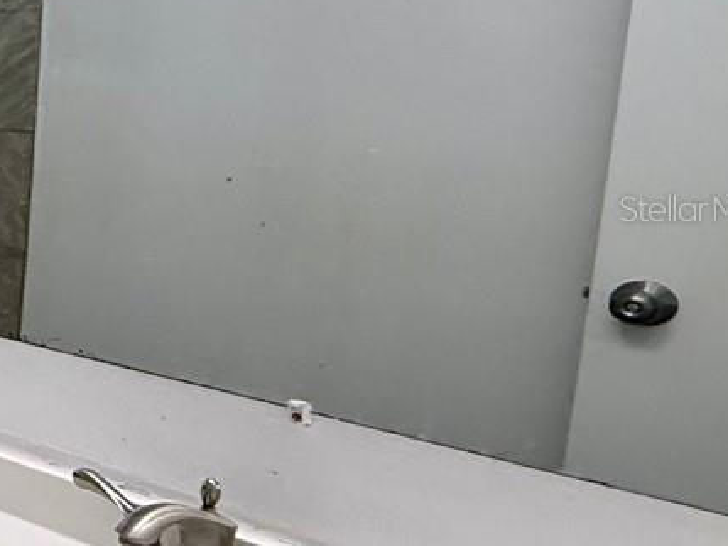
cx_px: -573
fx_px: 1093
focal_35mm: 52
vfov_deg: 27.9
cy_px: 208
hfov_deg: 22.3
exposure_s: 1/120
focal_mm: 2.22
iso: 125
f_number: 2.2
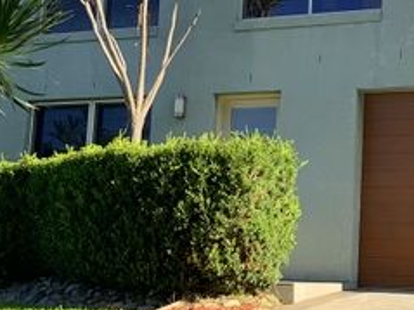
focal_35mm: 87
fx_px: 1040
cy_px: 132
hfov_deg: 22.1
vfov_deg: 16.9
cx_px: 353
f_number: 1.8
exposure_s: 1/664
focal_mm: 4.25
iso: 25
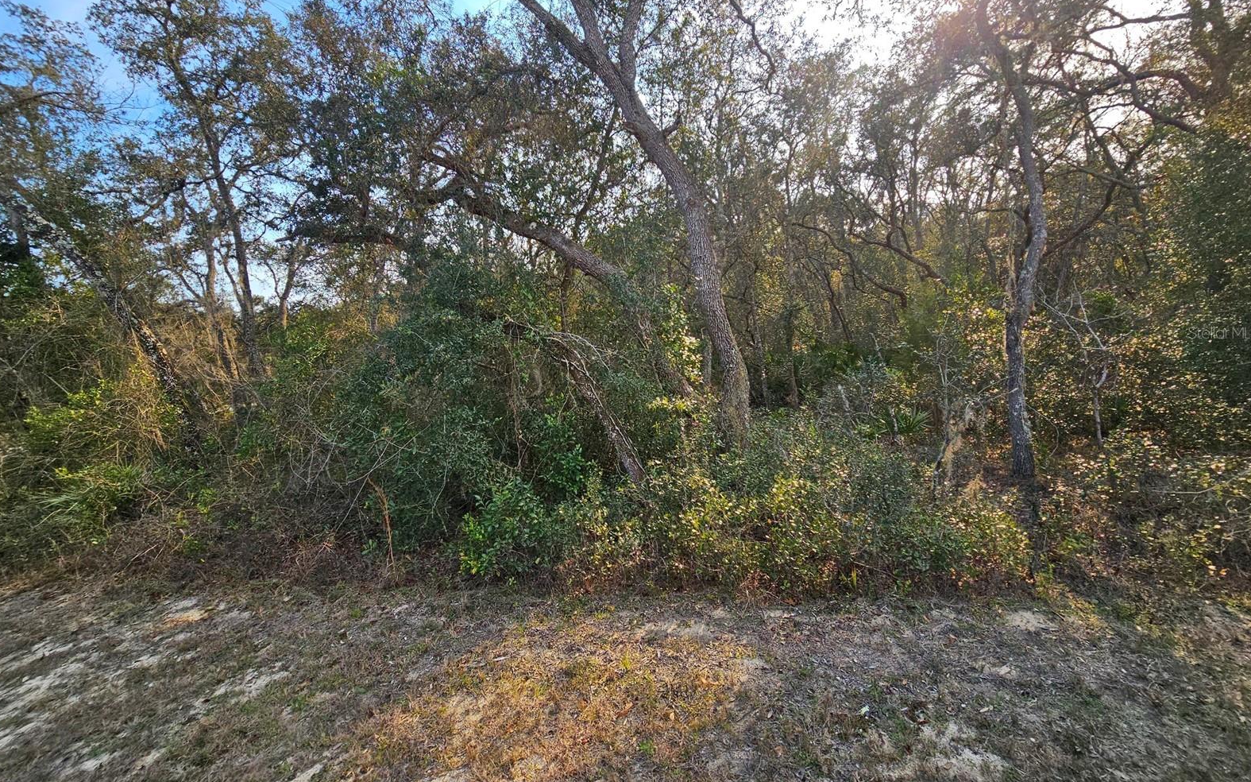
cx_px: 627
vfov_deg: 78.1
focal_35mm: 14
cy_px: 332
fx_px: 477
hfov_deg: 105.3
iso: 50
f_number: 2.2
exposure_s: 1/758
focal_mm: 2.2
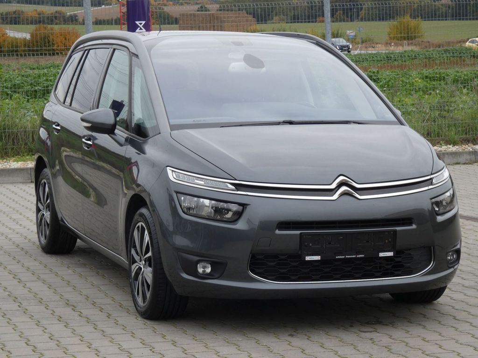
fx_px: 1408
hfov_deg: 19.3
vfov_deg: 14.5
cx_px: 239
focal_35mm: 102
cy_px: 179
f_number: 5.6
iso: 80
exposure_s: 1/100
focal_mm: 18.3
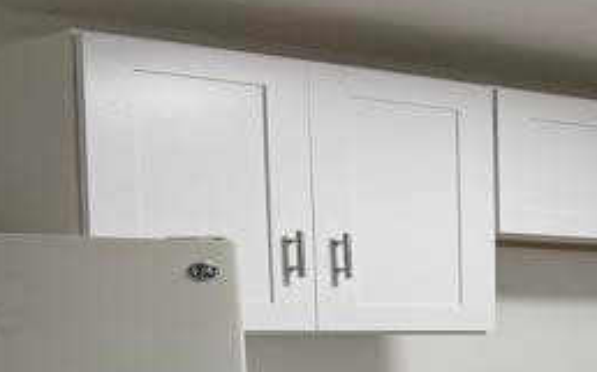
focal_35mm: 79
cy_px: 404
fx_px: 1285
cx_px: 727
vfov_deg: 16.0
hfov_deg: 23.7
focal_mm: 6.76
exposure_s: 1/161
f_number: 1.78
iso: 200
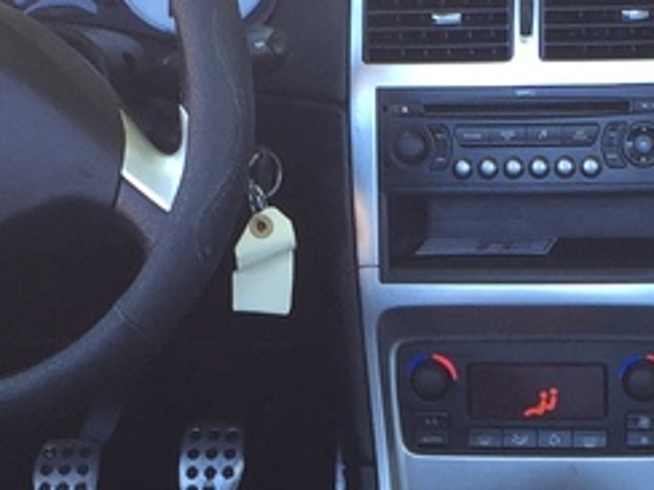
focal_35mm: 152
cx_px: 381
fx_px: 2872
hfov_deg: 13.0
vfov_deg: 9.7
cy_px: 536
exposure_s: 1/50
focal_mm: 4.15
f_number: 2.2
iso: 32
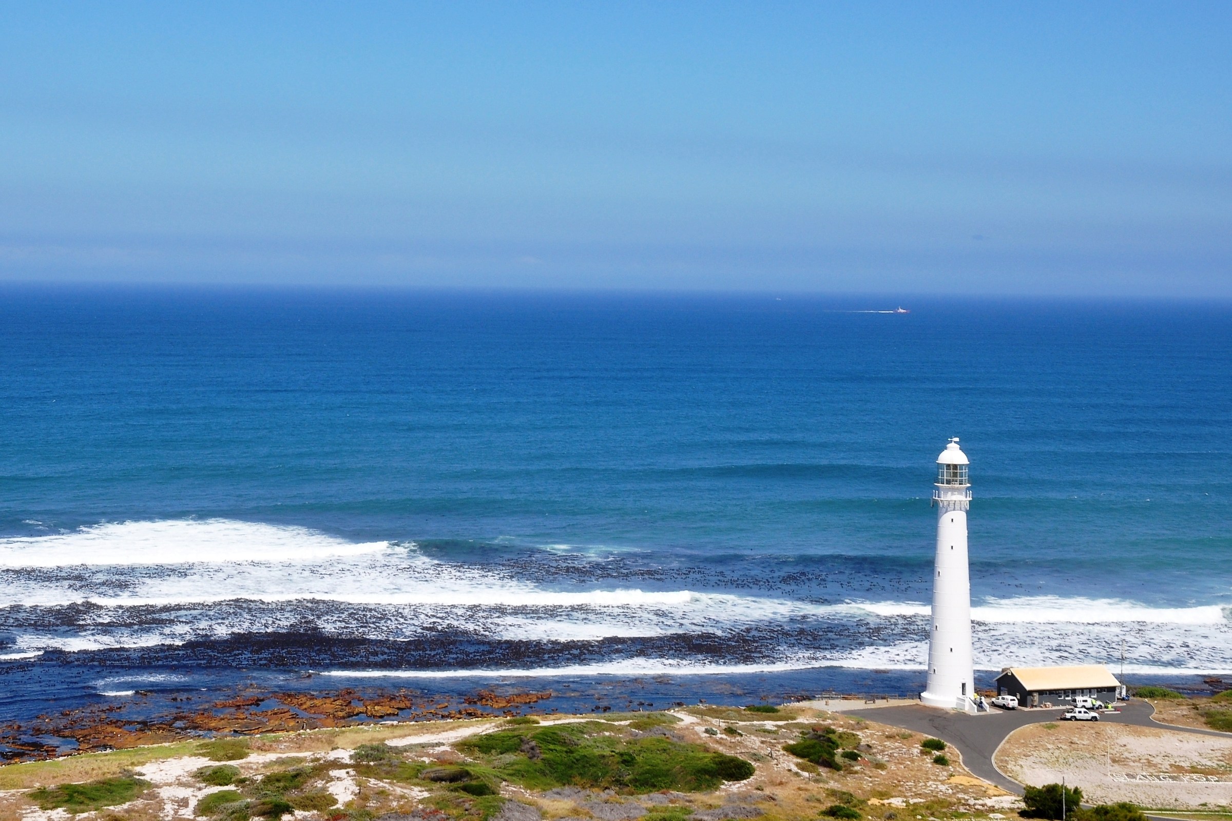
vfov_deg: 25.8
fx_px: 1797
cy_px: 410
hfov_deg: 37.9
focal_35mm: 52
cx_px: 616
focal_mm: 35
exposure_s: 1/400
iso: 200
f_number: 10
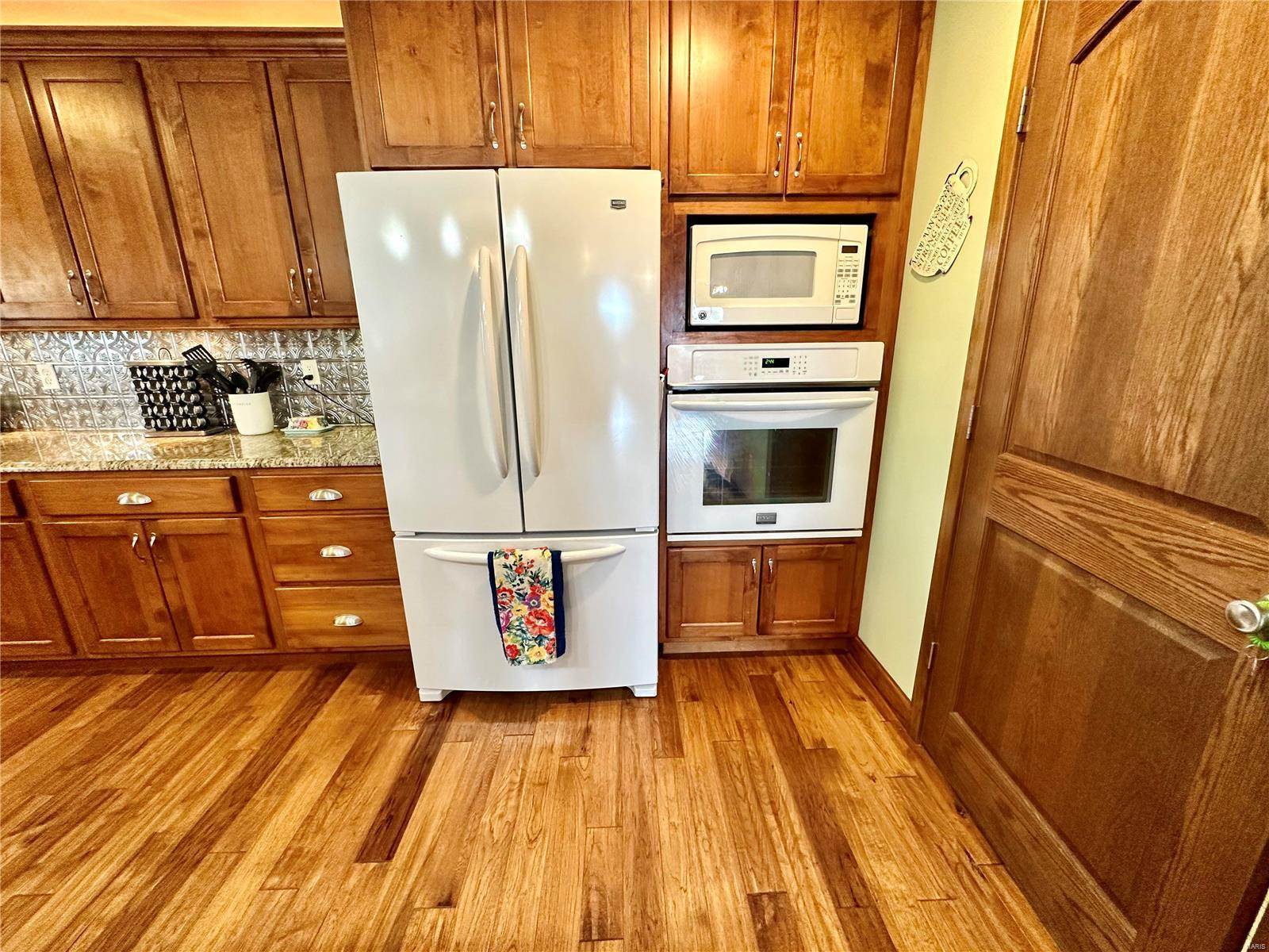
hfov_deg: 102.1
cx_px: 634
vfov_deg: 85.7
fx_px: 513
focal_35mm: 14
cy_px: 476
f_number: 2.2
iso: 250
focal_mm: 2.22
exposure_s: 1/60
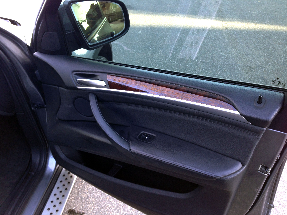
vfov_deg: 42.9
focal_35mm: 33
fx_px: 274
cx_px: 144
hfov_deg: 55.4
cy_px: 108
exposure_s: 1/40
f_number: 2.4
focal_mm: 4.12
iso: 64
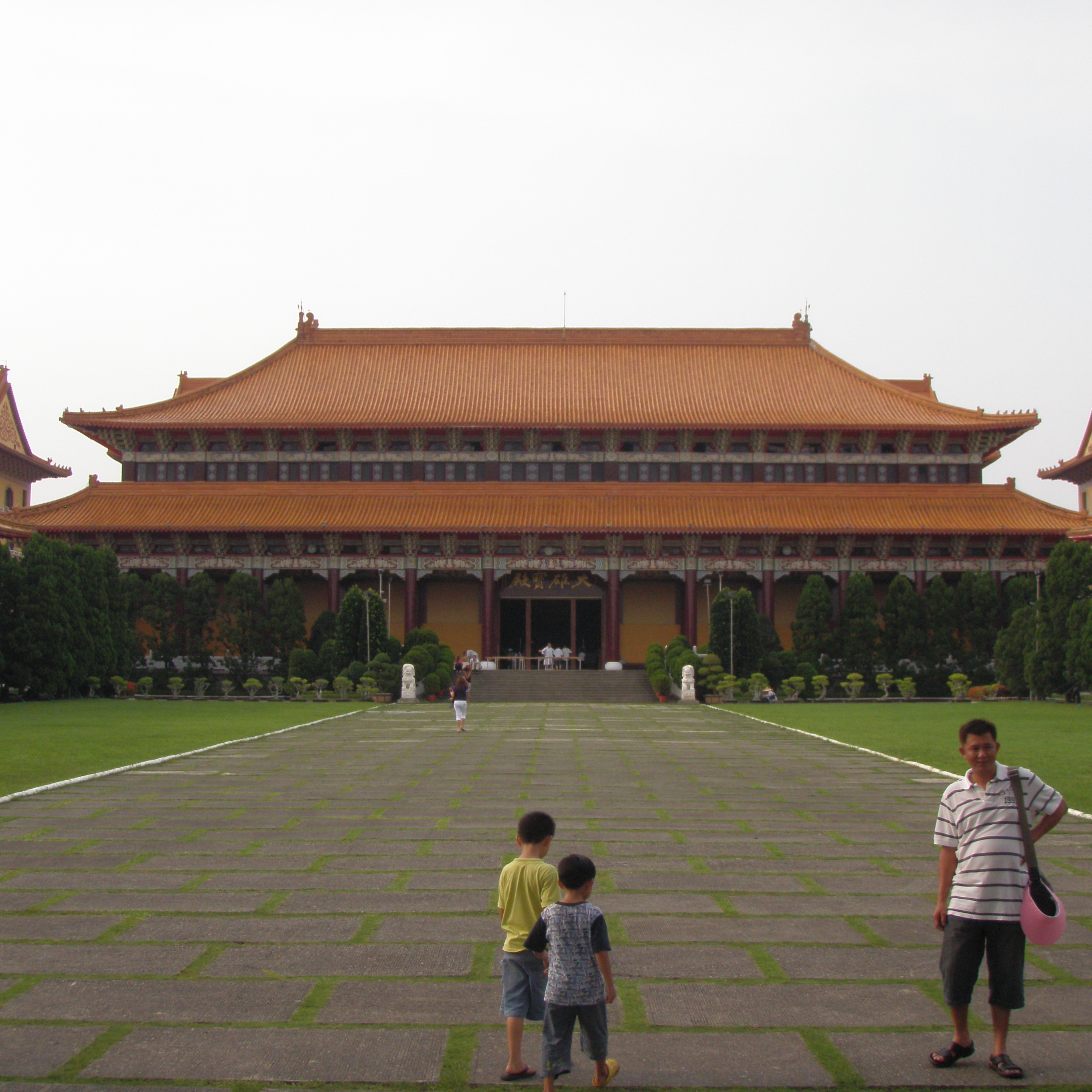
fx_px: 1606
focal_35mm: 45
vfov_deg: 37.6
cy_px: 545
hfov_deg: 37.5
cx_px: 576
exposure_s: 1/640
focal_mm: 6.7
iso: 80
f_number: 3.5
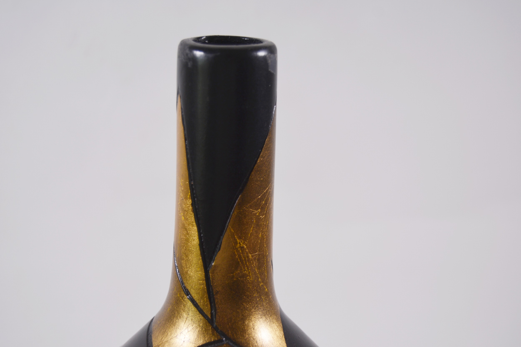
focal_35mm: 72
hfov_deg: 28.1
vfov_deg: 18.9
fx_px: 1042
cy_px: 174
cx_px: 260
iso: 200
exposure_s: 1/125
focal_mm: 48
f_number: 5.6
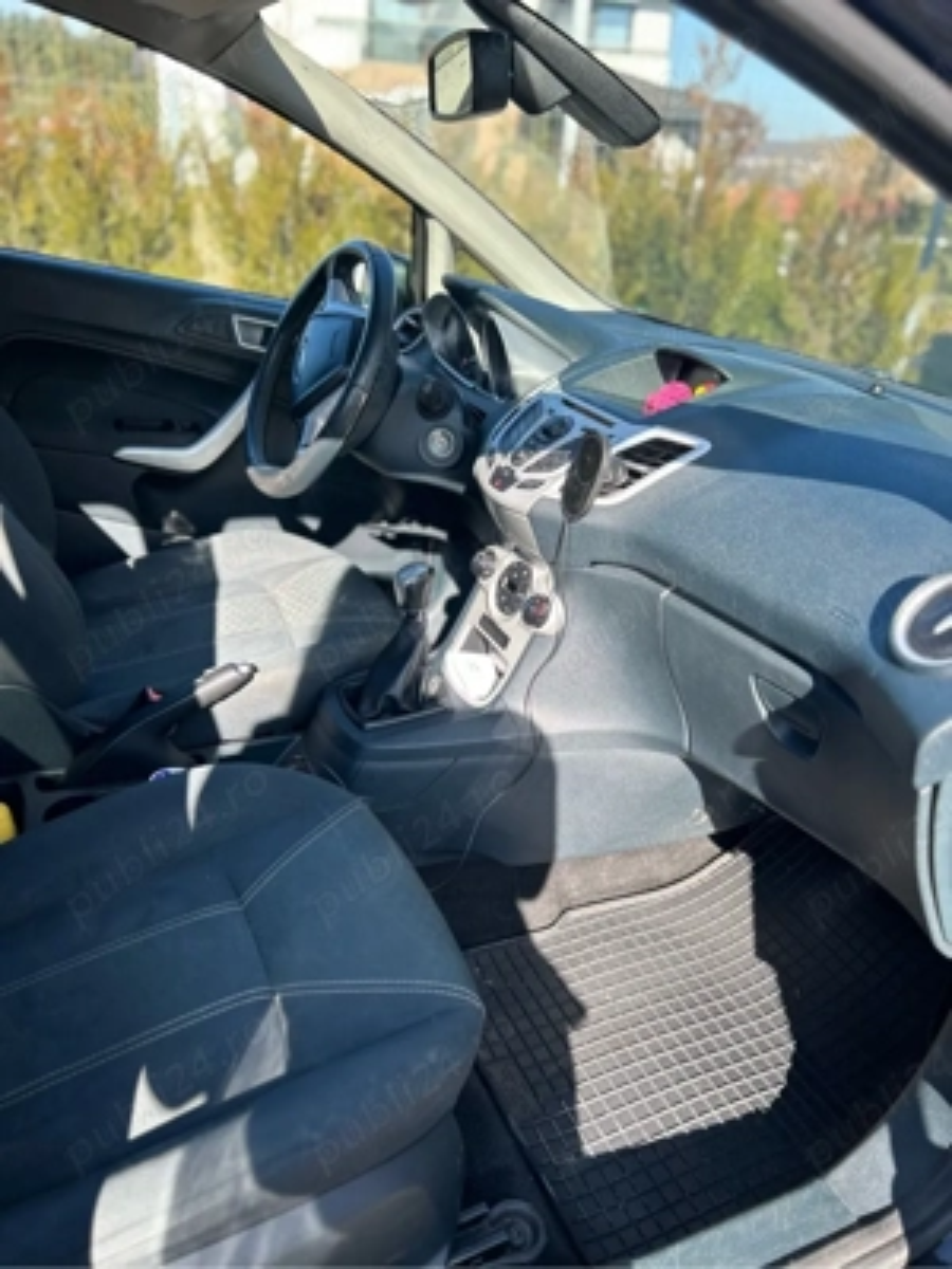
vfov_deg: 67.3
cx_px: 476
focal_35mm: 26
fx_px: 953
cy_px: 634
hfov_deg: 53.1
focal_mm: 5.7
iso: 50
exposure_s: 1/581
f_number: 1.5
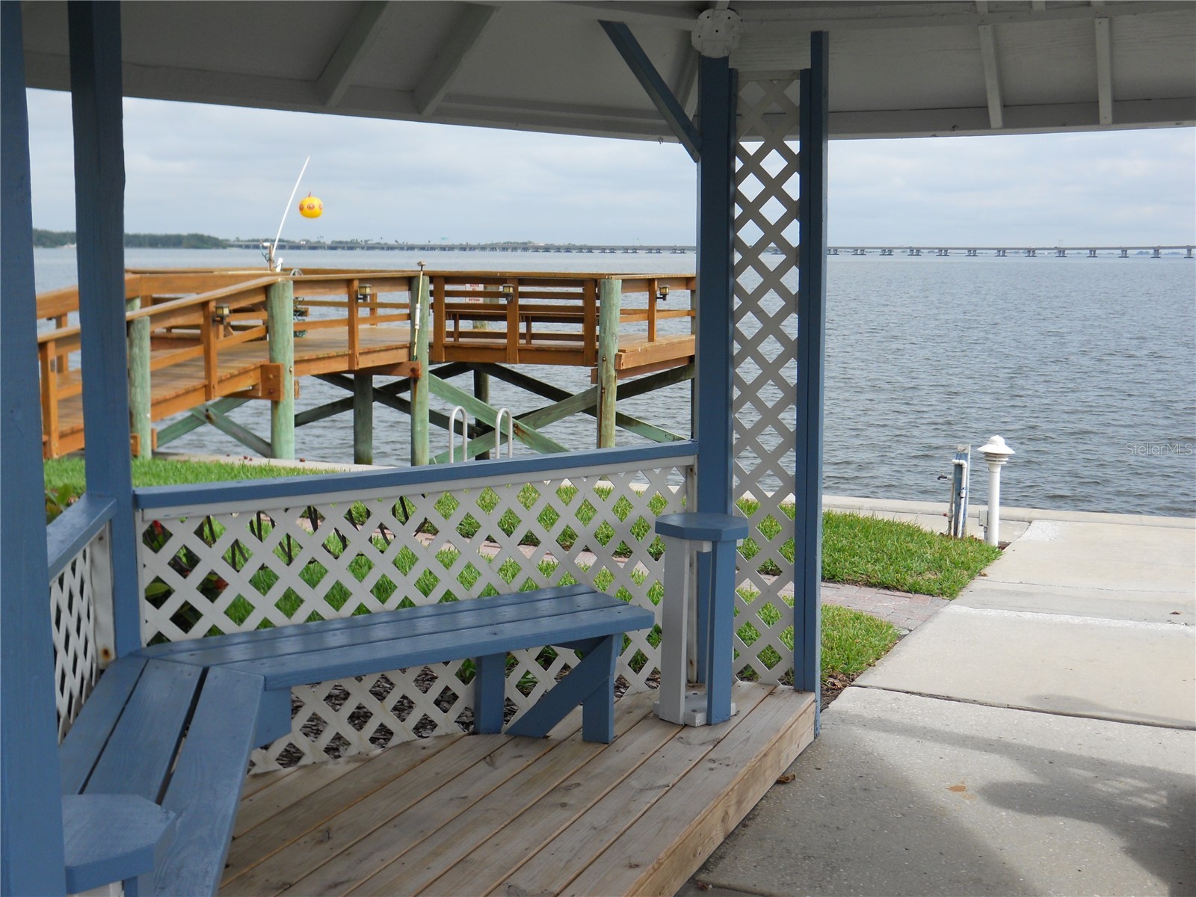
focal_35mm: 41
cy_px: 448
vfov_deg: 35.1
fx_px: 1417
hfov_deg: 45.8
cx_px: 598
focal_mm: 7.3
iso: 80
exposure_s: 1/800
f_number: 3.2
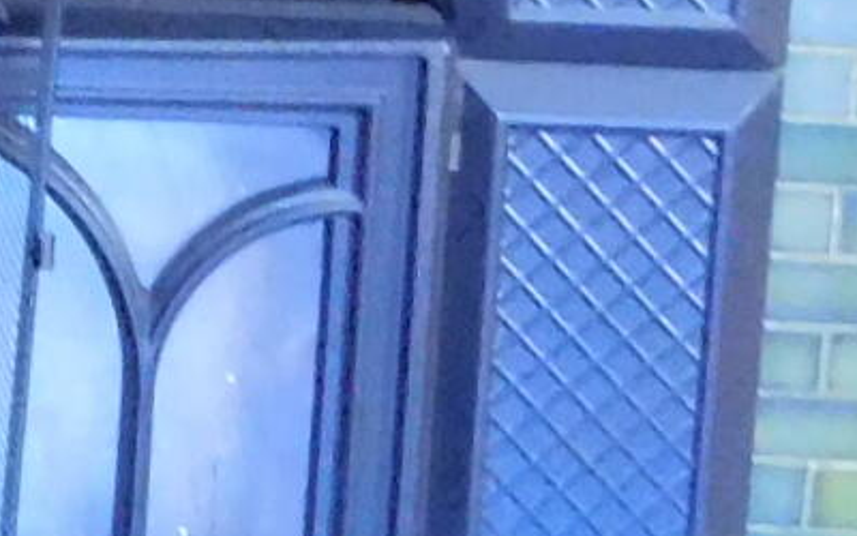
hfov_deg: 10.9
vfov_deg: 6.8
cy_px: -776
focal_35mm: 183
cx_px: -538
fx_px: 4274
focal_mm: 4
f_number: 3
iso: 800
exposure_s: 1/10
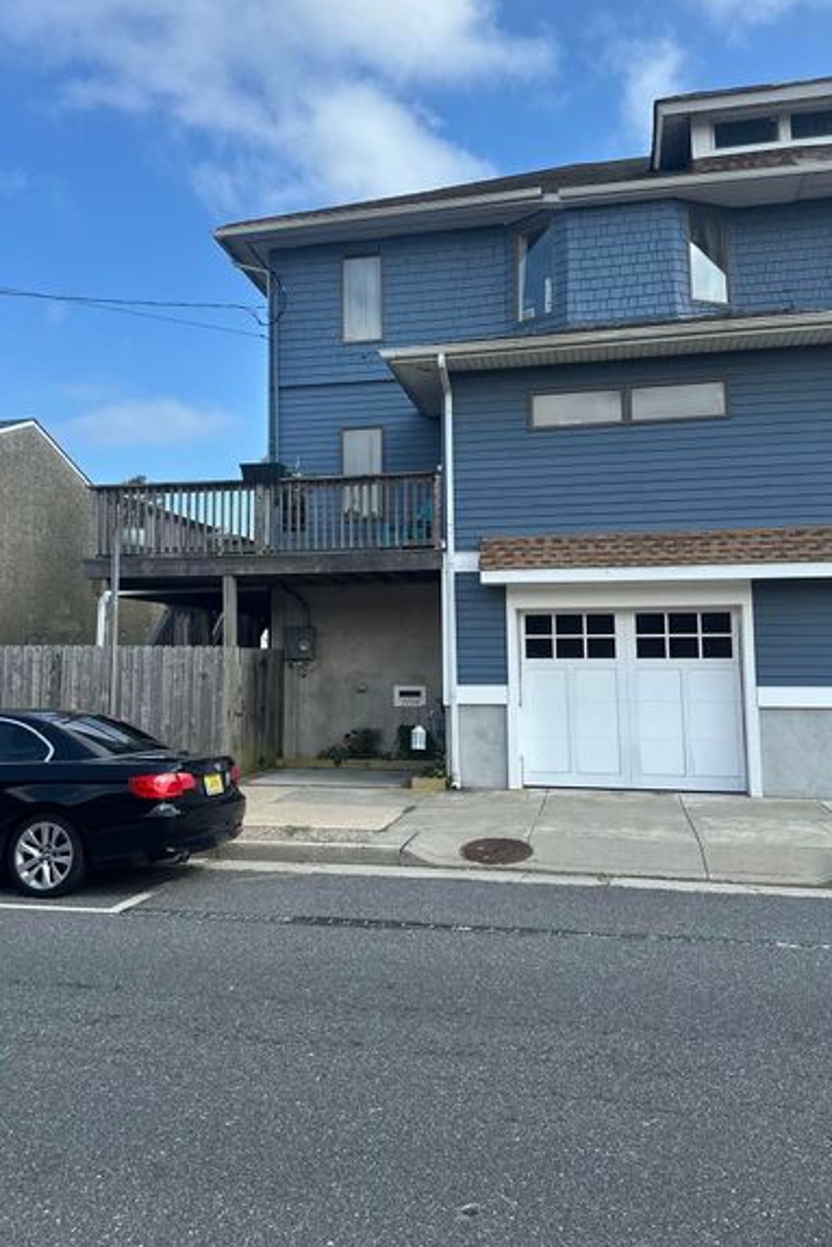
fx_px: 1005
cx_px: 387
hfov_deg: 45.0
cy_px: 553
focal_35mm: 29
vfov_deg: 63.5
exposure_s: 1/3472
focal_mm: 6.86
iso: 80
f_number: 1.78
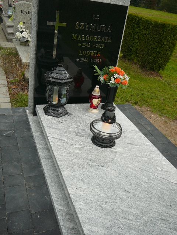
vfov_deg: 52.6
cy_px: 118
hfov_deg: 40.7
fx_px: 239
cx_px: 88
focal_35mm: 35
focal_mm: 5.2
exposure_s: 1/60
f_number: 2.8
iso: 80
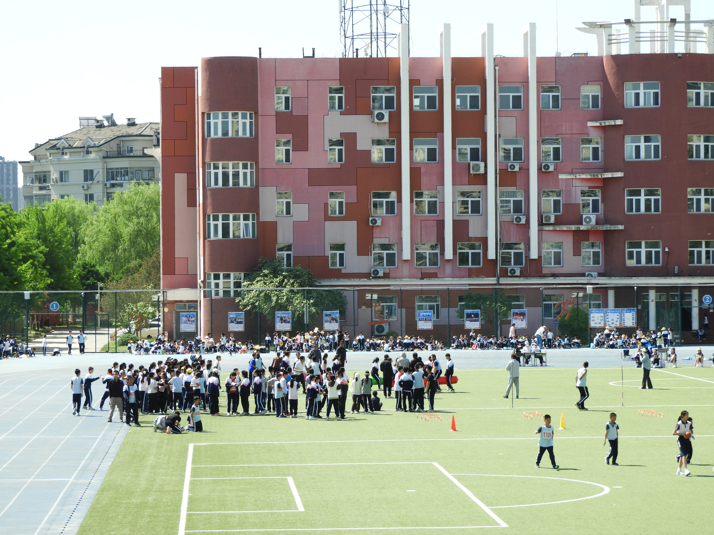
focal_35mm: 125
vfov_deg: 11.9
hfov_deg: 15.8
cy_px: 268
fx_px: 2578
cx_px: 357
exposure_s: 1/320
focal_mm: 22.4
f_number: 5
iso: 100
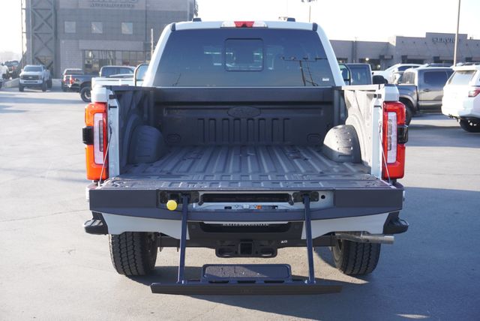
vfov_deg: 29.0
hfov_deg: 42.3
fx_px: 621
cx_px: 240
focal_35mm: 46
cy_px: 160
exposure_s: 1/80
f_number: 5.6
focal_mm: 31
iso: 100
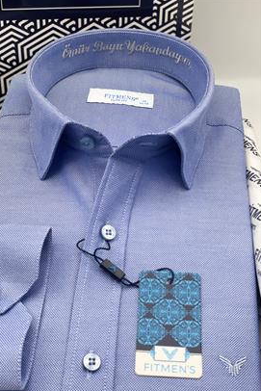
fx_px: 598
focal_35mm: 55
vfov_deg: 36.2
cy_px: 195
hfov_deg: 24.6
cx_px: 116
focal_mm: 6
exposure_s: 1/122
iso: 40
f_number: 2
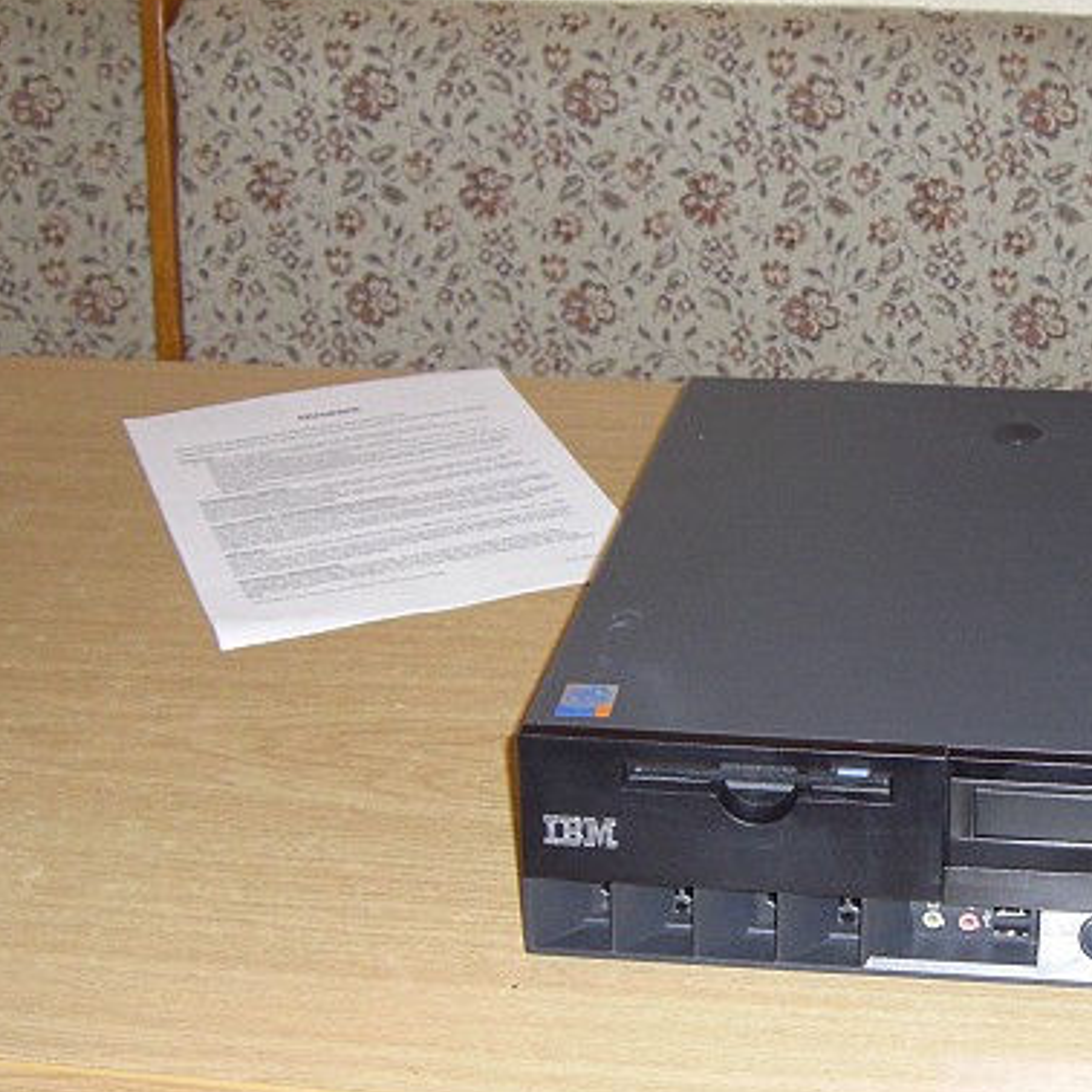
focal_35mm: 71
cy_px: 636
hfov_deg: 23.6
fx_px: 2534
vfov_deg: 24.3
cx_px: 1005
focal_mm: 6.2
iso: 200
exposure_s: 1/60
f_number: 2.7
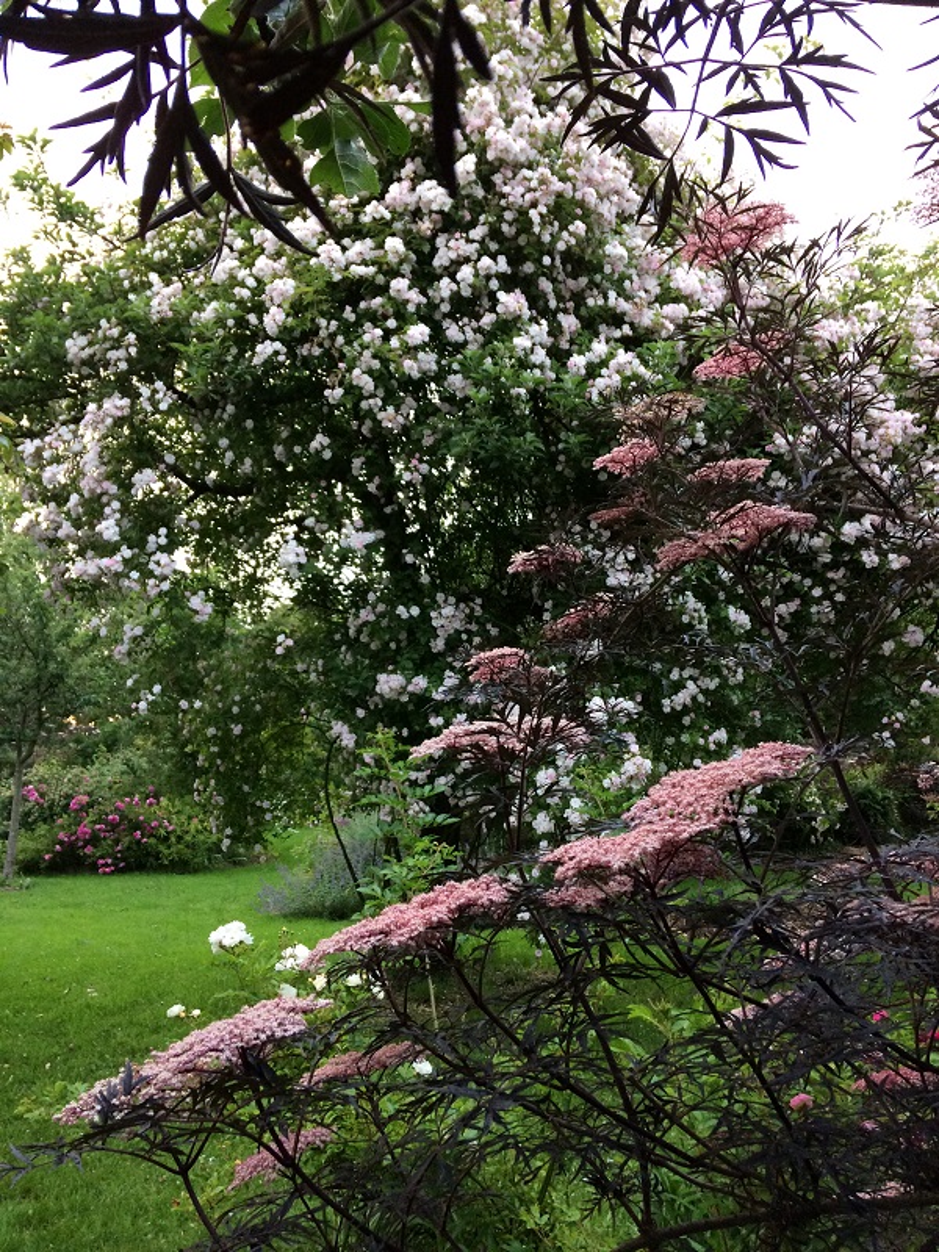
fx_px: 1049
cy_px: 626
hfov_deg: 48.2
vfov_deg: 61.7
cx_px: 470
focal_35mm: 29
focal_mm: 4.15
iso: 80
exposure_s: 1/33
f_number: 2.2
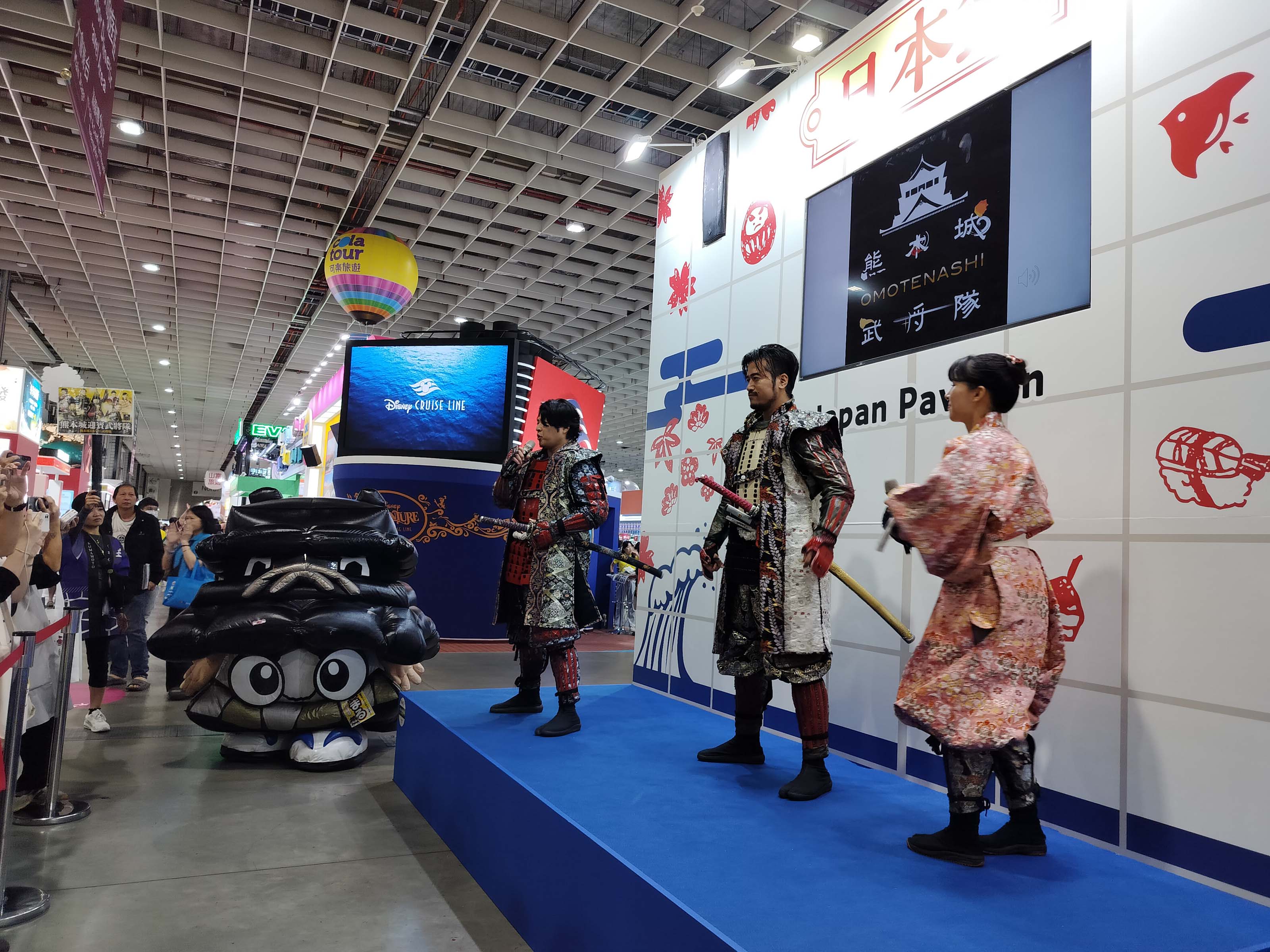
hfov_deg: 71.6
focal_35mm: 24
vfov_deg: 56.8
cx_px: 635
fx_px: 881
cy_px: 476
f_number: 1.7
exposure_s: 1/60
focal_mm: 5.24
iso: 125
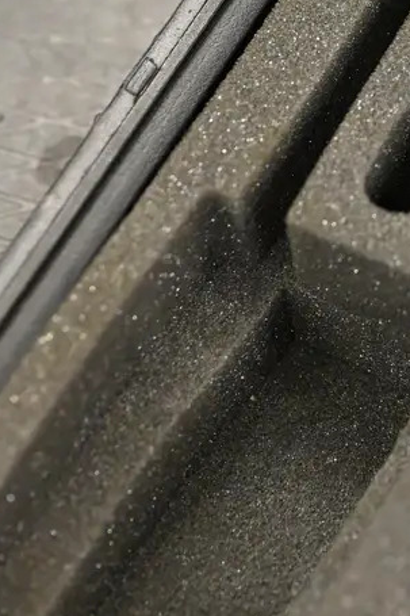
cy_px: -145
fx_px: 3043
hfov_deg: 7.5
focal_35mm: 178
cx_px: 723
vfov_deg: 11.3
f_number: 2.8
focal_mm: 50
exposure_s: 1/125
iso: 3200
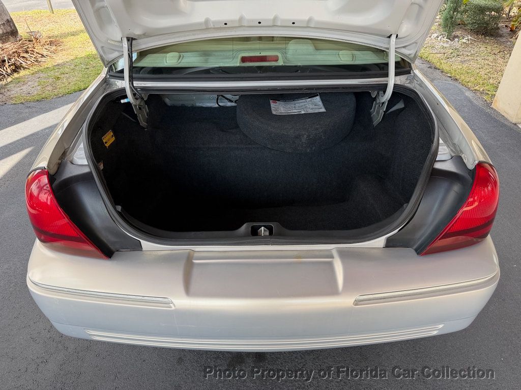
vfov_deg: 56.8
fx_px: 361
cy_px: 195
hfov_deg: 71.6
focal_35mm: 24
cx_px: 260
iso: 80
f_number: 1.78
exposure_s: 1/350
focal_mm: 6.76
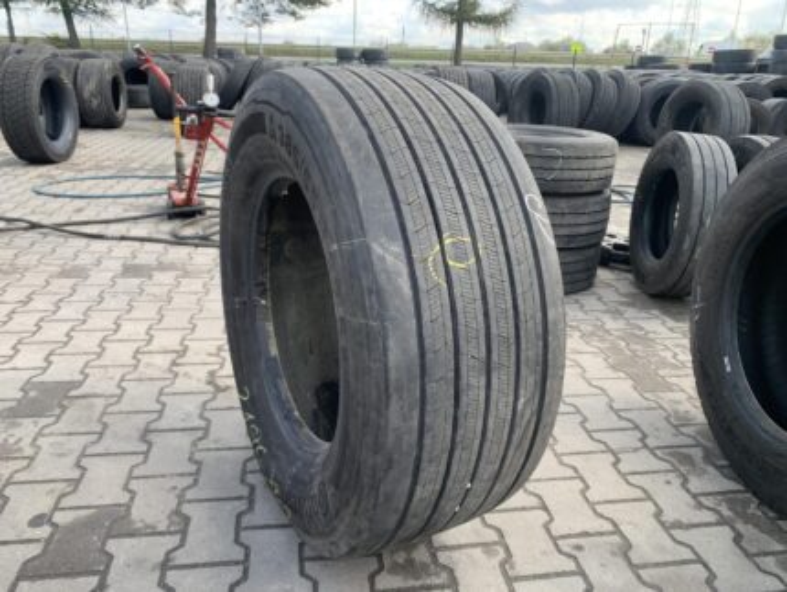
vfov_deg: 53.1
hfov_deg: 67.3
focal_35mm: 26
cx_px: 394
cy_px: 296
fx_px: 591
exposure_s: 1/207
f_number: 1.8
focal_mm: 4.25
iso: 25
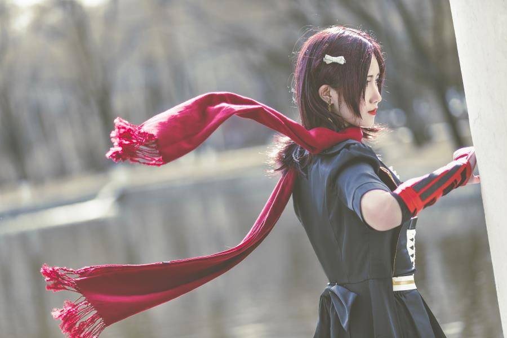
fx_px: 1479
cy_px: 169
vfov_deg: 13.0
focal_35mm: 105
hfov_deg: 19.5
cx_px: 254
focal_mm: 105
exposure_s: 1/1000
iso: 100
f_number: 2
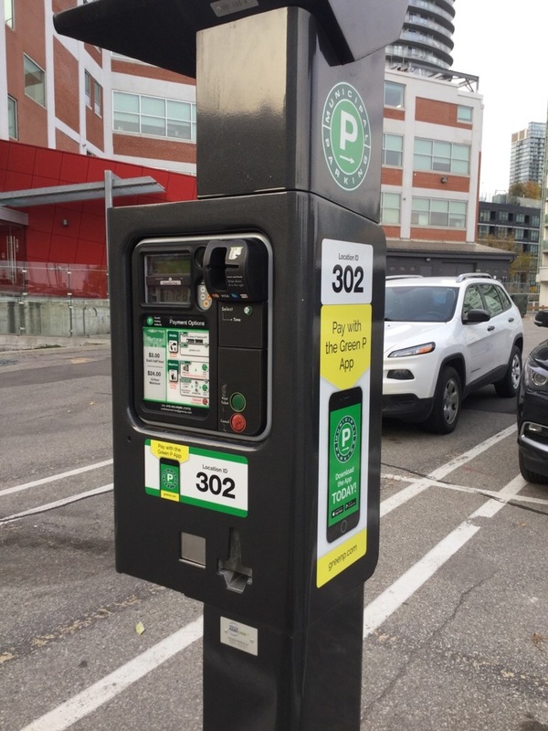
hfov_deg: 45.4
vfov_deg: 58.4
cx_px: 274
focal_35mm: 31
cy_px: 366
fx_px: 654
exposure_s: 1/60
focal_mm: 3.3
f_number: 2.4
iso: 25
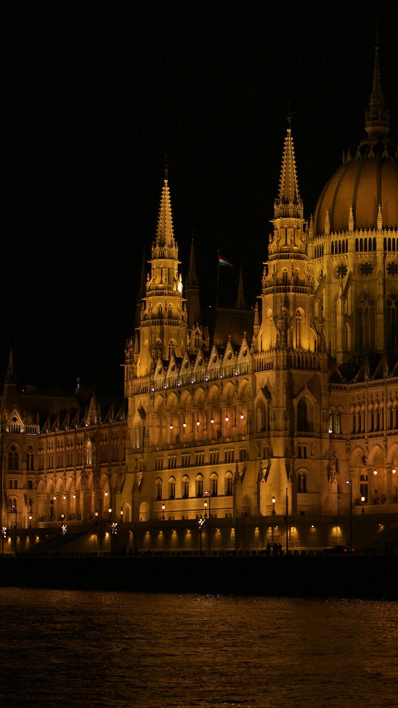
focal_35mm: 84
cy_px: 352
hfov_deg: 14.2
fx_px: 1572
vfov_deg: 25.4
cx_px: 402
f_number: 2.8
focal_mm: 35
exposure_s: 1/125
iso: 640
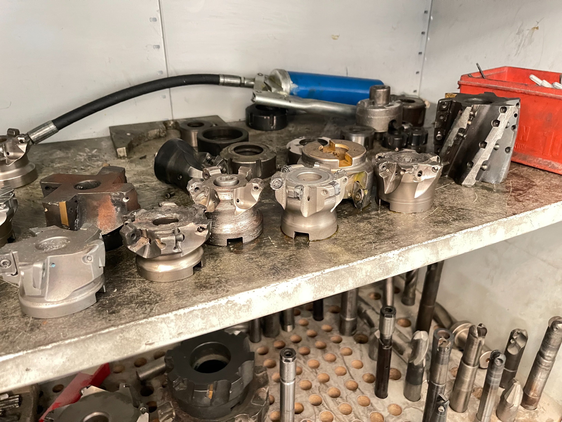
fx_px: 422
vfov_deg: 53.1
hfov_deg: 67.3
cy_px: 211
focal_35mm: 26
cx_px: 281
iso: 1000
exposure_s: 1/27
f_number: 1.6
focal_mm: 5.1
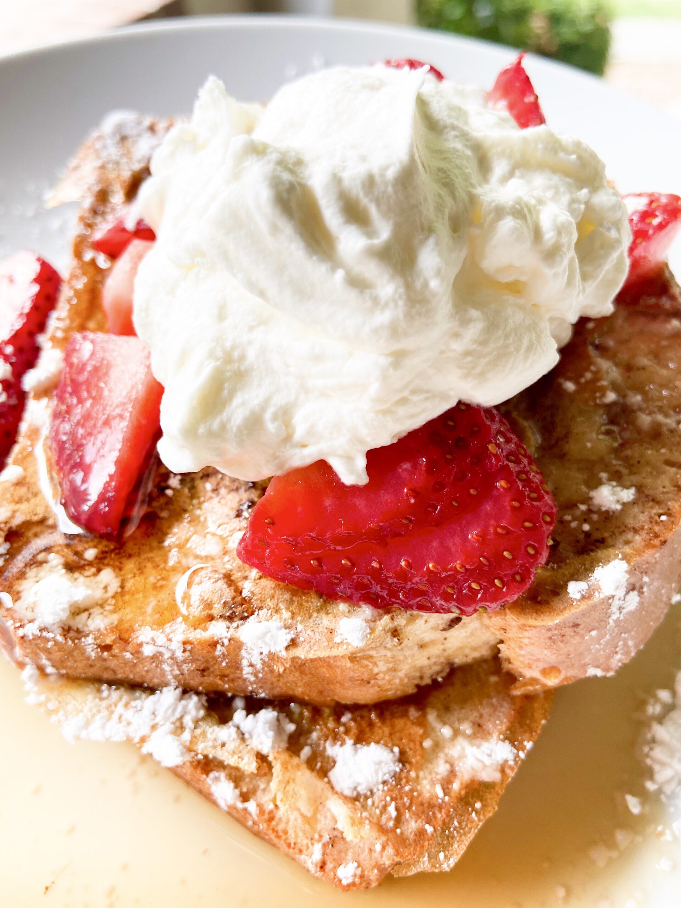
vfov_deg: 67.3
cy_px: 454
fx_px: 682
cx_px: 340
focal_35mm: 26
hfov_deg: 53.1
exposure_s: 1/120
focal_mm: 4.25
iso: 32
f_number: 1.8
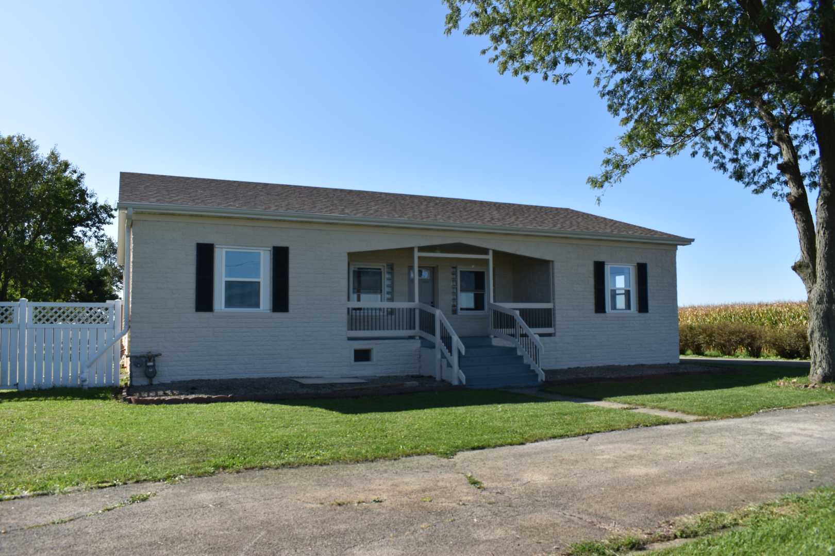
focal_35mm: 27
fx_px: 626
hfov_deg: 67.4
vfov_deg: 47.9
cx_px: 418
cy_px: 278
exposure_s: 1/250
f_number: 8
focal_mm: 18
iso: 110
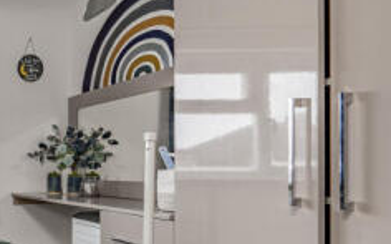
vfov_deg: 36.7
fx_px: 362
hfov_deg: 36.0
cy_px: 168
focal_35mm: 34
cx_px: -123
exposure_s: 1/2
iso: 320
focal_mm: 12
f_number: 9
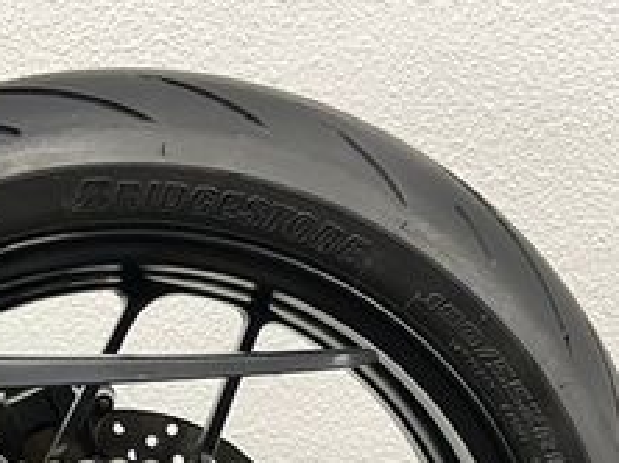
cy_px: 608
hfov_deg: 25.4
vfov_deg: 18.2
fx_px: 1340
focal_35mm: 75
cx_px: 95
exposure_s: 1/50
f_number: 1.6
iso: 250
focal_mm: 5.1
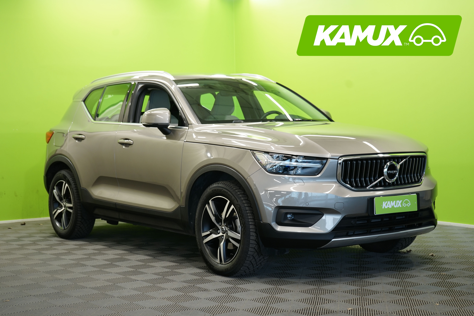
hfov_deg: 34.5
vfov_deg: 23.4
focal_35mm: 58
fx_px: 764
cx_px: 237
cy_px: 158
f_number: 5
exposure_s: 1/15
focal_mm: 58
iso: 250
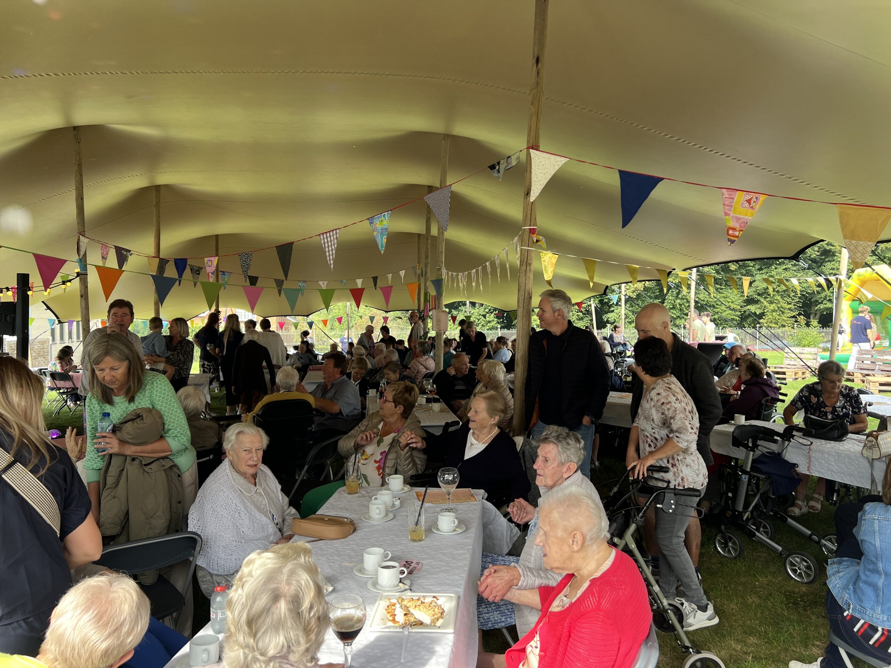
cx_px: 446
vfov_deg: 53.1
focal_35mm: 26
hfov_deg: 67.3
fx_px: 669
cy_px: 334
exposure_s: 1/185
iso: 40
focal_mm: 5.7
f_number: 1.5
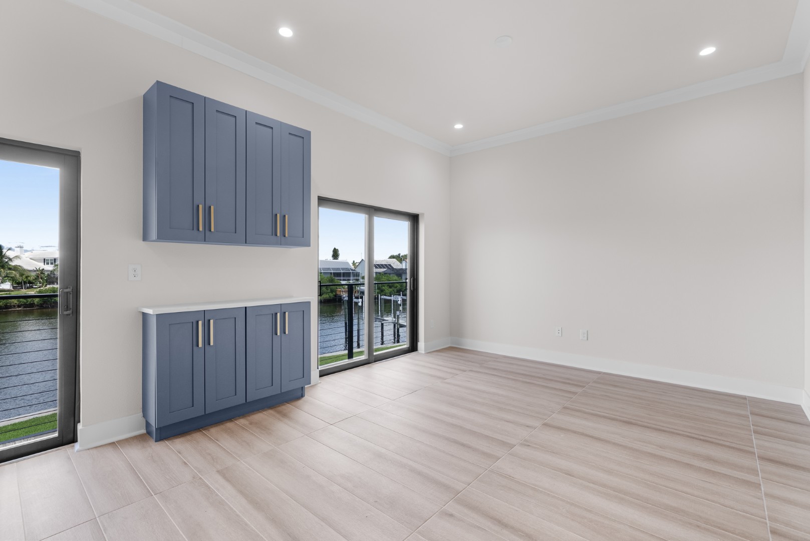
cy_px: 270
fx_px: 338
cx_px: 405
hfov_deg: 100.4
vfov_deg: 77.4
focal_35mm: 15
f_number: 9
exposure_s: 1/8
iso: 250
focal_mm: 15
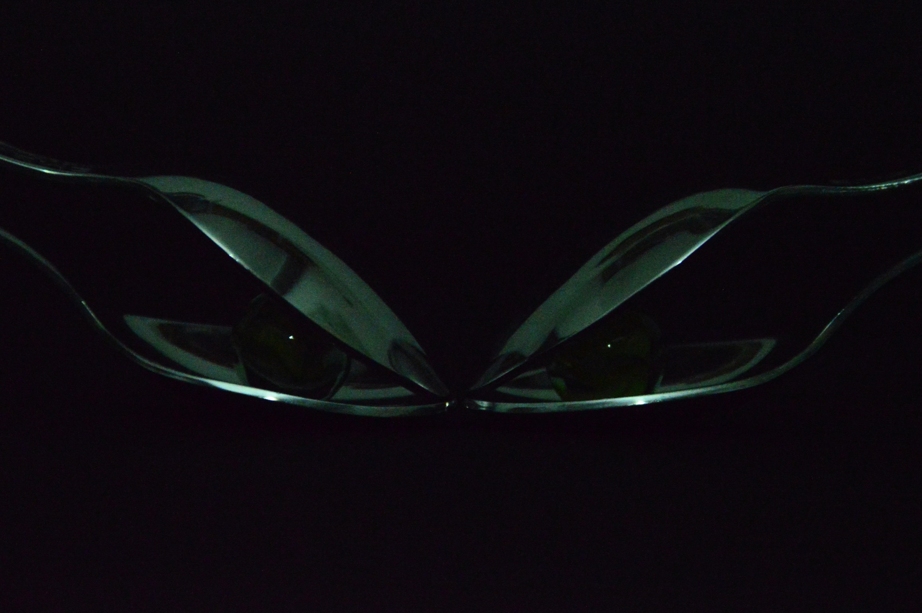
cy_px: 306
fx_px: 7677
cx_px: 461
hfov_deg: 6.9
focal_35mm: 300
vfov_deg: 4.6
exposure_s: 1/2
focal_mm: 200
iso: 12800
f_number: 5.6
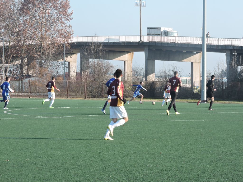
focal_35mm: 135
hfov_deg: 14.6
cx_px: 122
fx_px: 948
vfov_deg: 11.0
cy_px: 91
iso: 100
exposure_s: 1/250
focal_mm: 24.1
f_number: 4.3
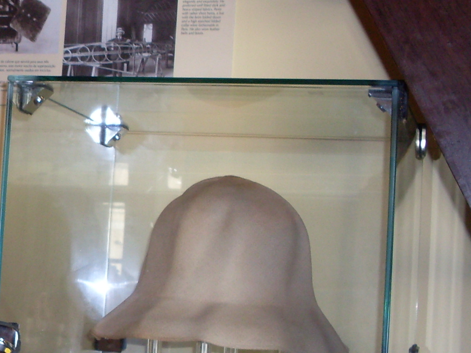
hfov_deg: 19.4
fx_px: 1306
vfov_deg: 15.4
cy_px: 164
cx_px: -82
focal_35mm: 96
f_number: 2.8
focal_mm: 6.3
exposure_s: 1/45
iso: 100
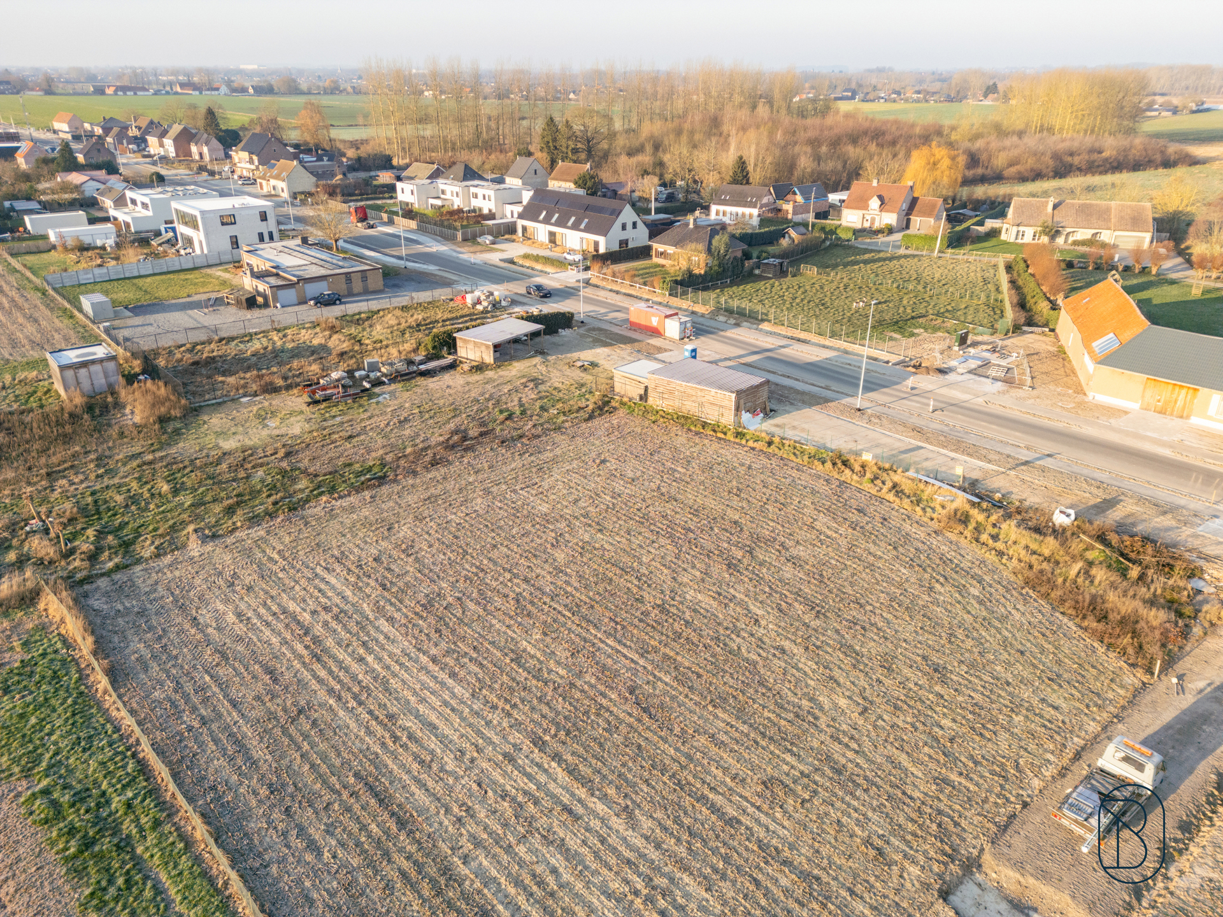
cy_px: 458
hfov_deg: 71.6
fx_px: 848
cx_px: 612
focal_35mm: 24
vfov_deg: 56.8
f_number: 1.7
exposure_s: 1/1000
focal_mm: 6.72
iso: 150
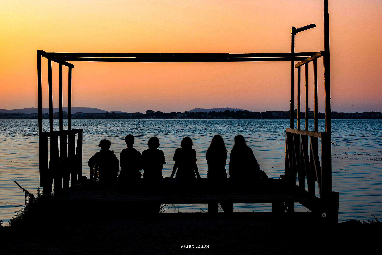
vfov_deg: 17.5
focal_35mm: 78
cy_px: 128
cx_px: 191
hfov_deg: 26.0
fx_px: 828
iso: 250
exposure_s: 1/30
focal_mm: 78
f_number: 20
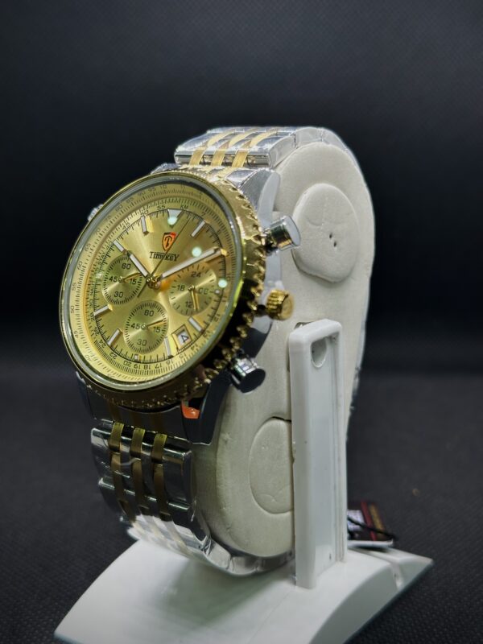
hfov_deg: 30.3
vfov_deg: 39.7
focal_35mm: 48
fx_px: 893
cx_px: 242
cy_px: 322
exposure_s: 1/101
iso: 50
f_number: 1.78
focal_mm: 6.86
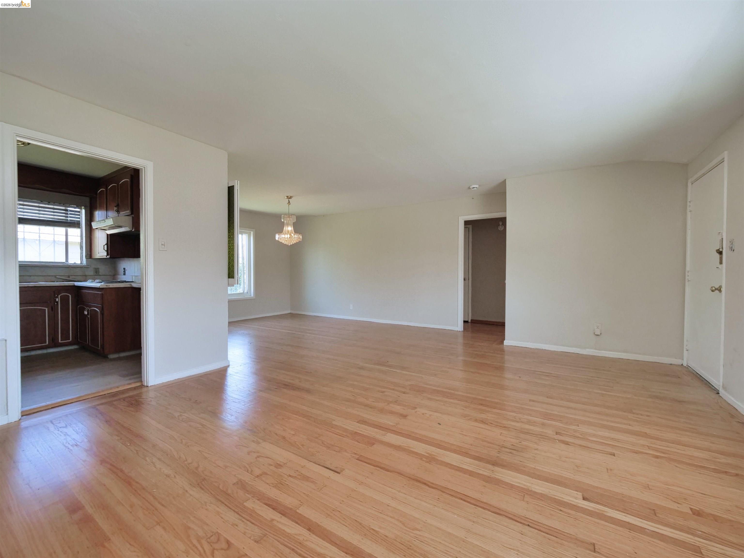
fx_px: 301
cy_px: 279
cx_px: 372
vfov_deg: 85.7
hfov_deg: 102.1
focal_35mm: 14
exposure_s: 1/160
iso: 800
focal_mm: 7
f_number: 4.5
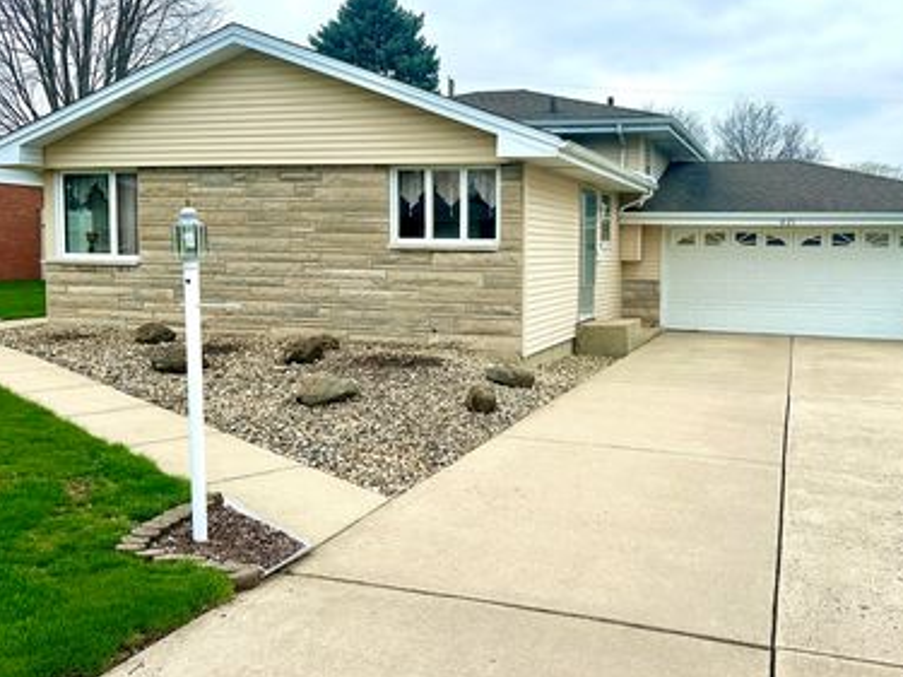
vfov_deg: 44.1
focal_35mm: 32
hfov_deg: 56.4
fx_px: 834
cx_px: 539
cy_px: 307
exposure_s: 1/3058
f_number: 1.78
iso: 80
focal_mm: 6.86
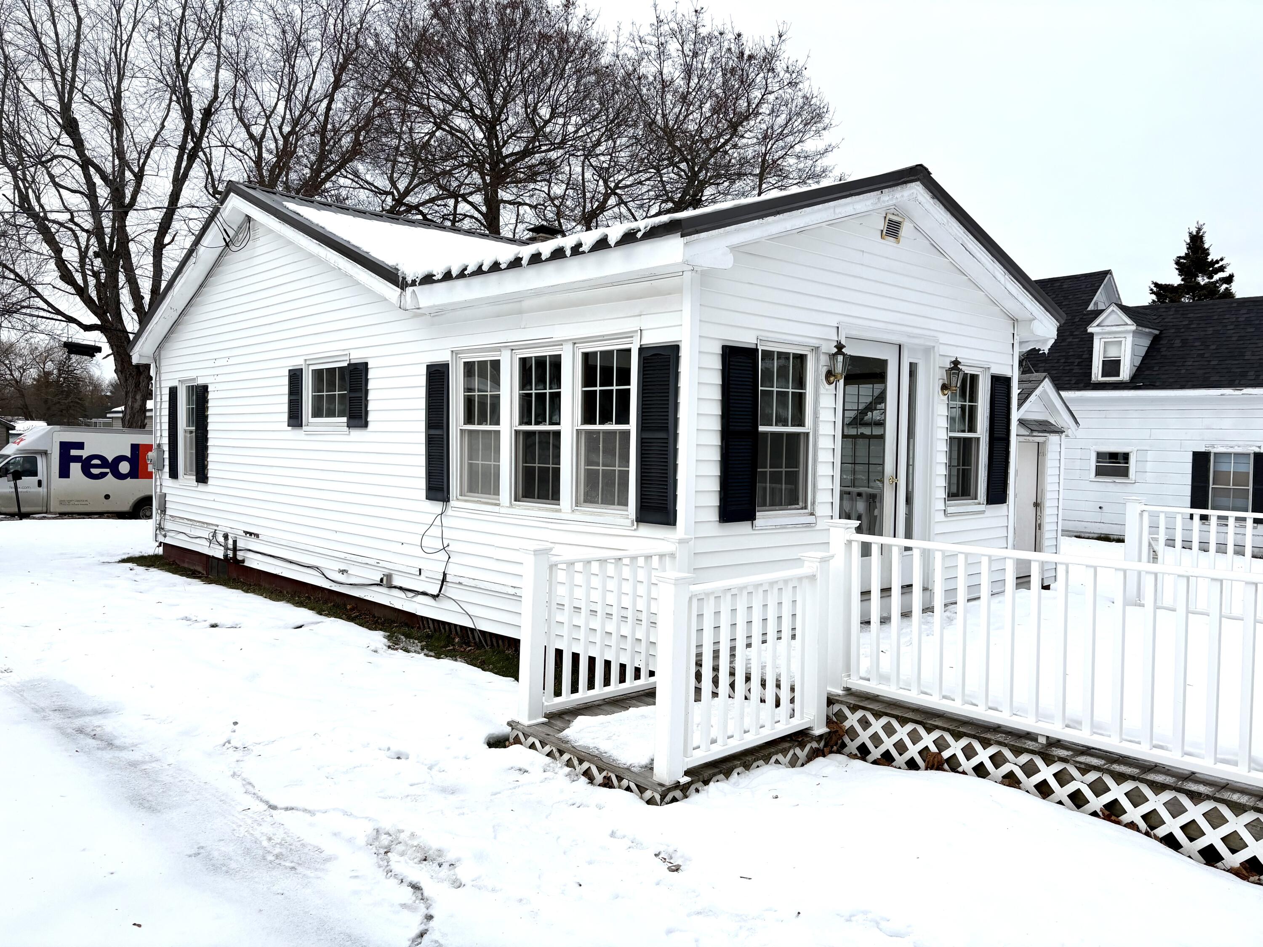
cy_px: 474
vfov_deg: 53.1
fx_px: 949
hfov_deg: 67.3
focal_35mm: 26
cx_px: 632
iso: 50
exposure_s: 1/1667
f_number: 1.6
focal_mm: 5.96
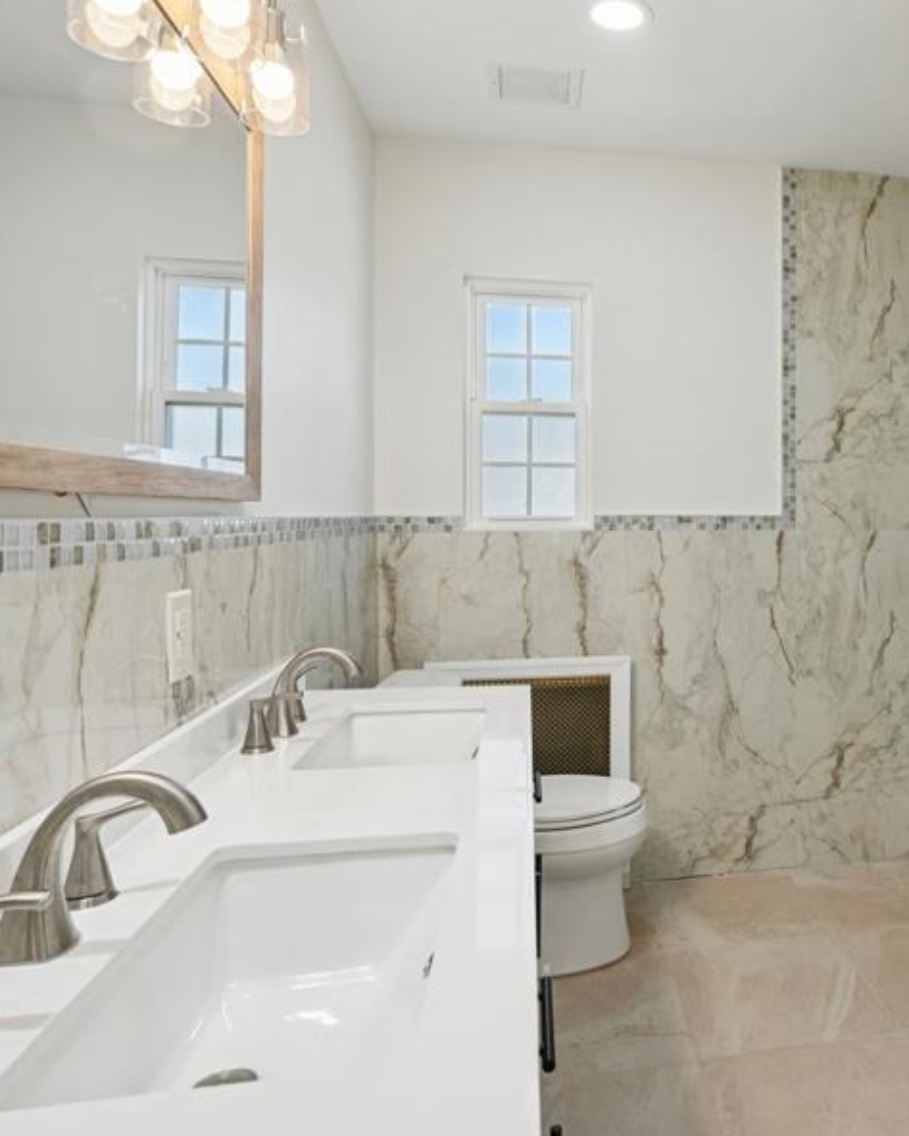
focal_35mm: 26
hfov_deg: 51.5
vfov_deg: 65.8
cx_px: 726
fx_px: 874
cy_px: 494
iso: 250
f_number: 9
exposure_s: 1/30
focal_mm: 16
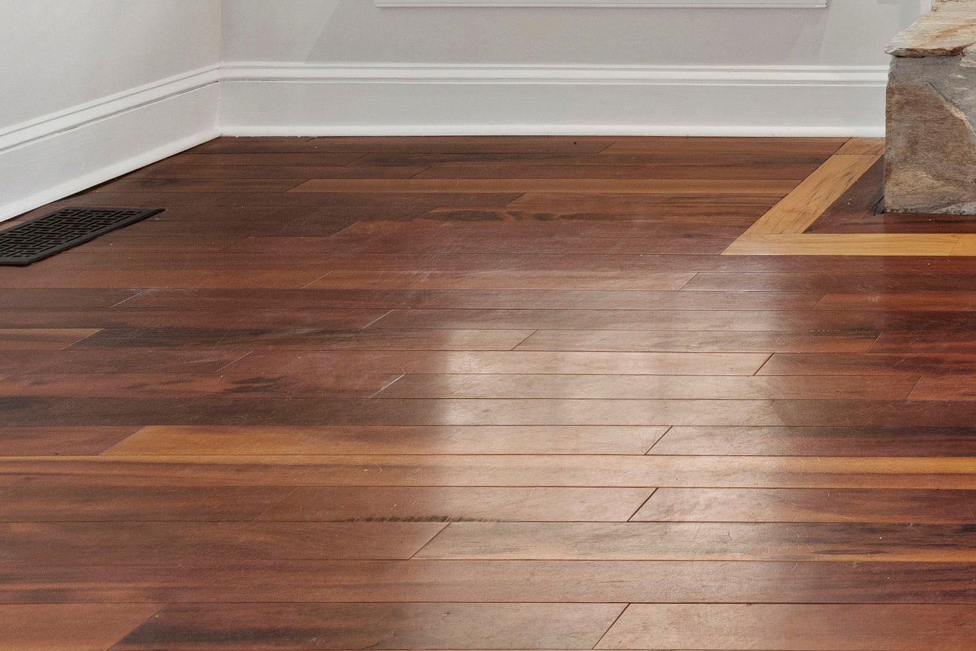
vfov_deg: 21.7
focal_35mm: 54
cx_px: 1348
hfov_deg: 28.5
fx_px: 1454
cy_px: -282
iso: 100
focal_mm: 11
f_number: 8
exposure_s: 1/1.67
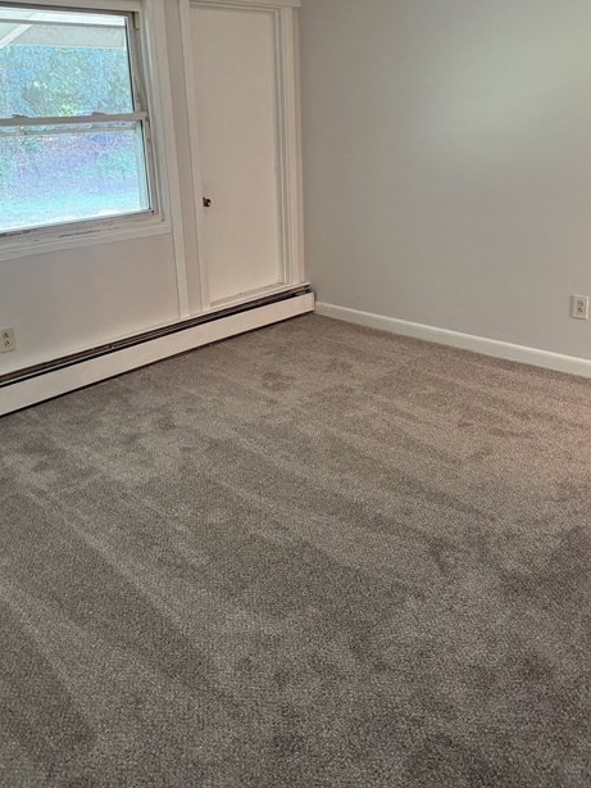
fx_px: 682
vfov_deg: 59.4
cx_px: 281
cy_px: 313
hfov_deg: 46.8
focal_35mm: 30
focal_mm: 6.76
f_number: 1.78
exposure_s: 1/60
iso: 400
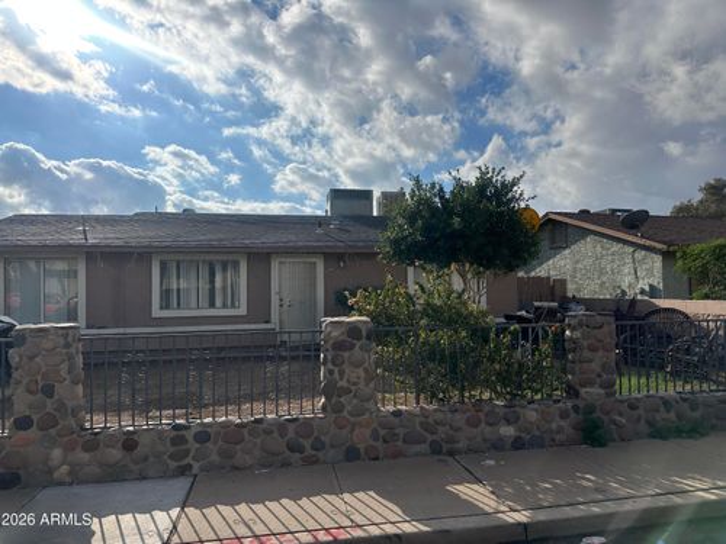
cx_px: 363
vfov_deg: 56.8
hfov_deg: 71.6
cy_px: 272
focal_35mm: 24
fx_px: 503
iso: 80
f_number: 1.78
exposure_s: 1/15625
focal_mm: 6.86
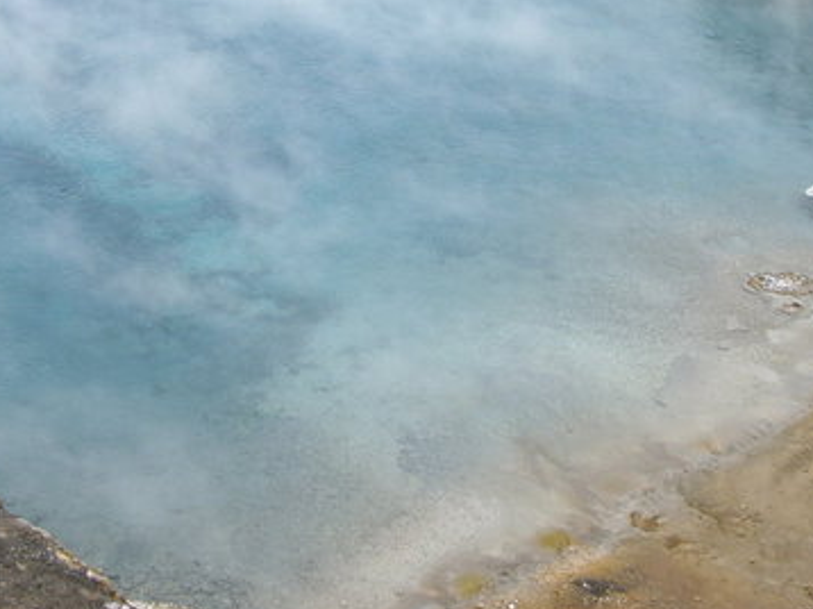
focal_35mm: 68
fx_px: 1596
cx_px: 336
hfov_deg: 28.5
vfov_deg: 21.2
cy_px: 73
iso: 50
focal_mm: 6.2
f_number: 4.3
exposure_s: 1/100
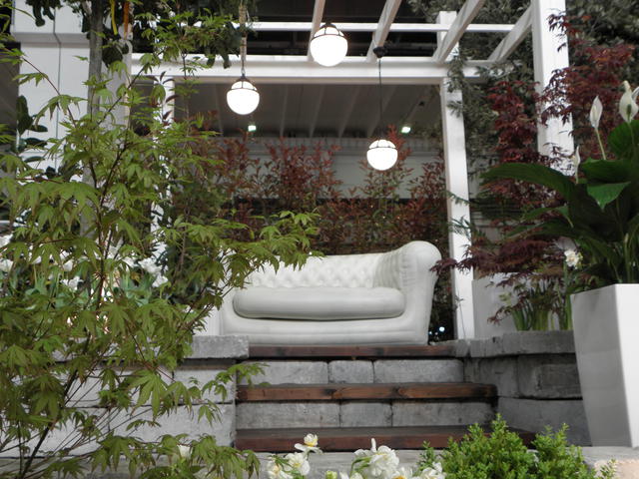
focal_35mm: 41
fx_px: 757
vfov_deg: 35.1
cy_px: 240
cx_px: 320
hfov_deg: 45.8
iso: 125
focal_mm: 7.31
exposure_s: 1/20
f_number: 3.3
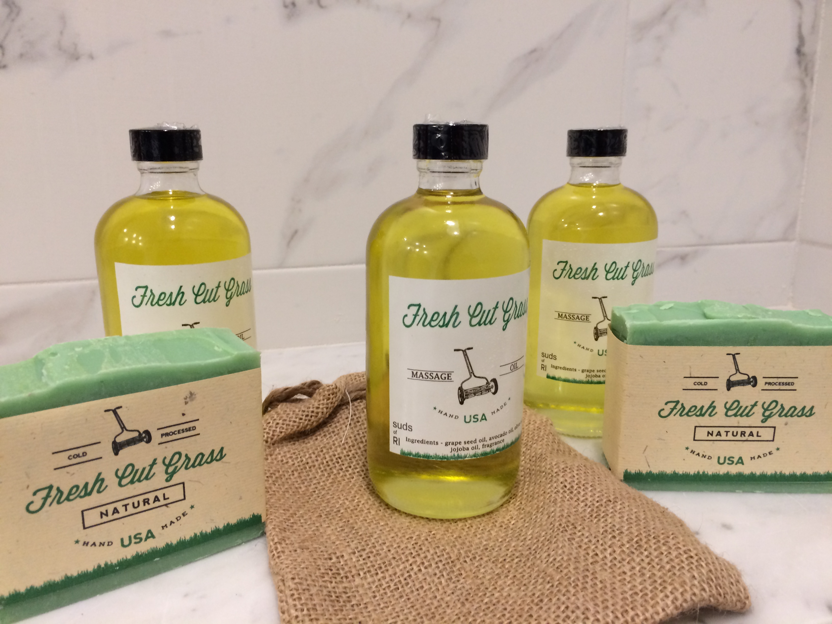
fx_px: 697
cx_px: 416
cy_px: 312
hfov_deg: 61.7
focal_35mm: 29
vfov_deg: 48.2
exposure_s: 1/30
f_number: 2.2
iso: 125
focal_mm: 4.15
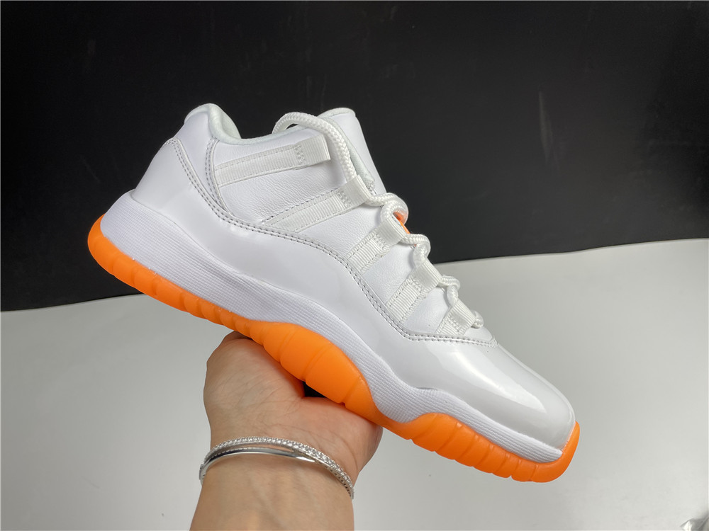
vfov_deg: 53.1
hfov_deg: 67.3
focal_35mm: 26
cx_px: 354
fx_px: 533
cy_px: 266
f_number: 1.6
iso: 32
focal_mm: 4.2
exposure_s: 1/116
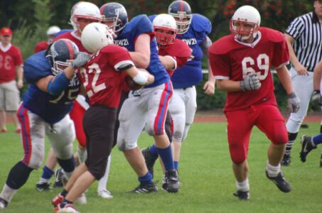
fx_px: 4017
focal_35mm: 450
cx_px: 161
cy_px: 106
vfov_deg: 3.0
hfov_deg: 4.6
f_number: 5.6
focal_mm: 300
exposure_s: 1/200
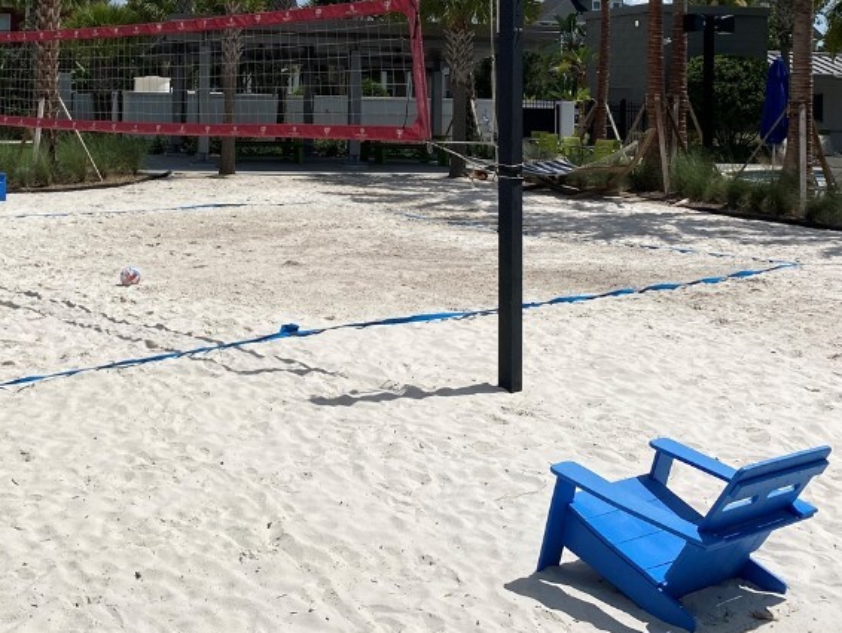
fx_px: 1144
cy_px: 66
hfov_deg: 39.3
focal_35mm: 47
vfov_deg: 29.6
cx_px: 211
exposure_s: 1/7692
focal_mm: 4.25
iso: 32
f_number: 1.8
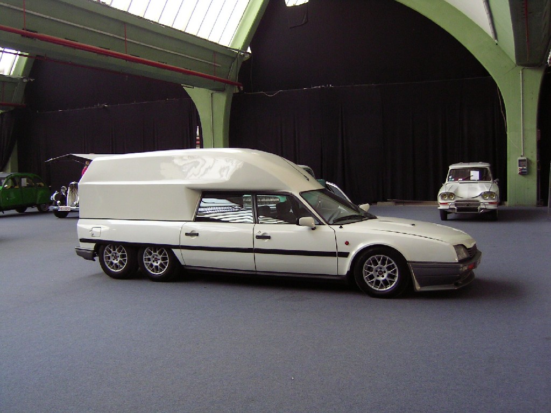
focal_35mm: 36
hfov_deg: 51.4
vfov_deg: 39.7
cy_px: 206
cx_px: 276
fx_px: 573
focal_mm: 5.6
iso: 100
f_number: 2.8
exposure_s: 1/48.8
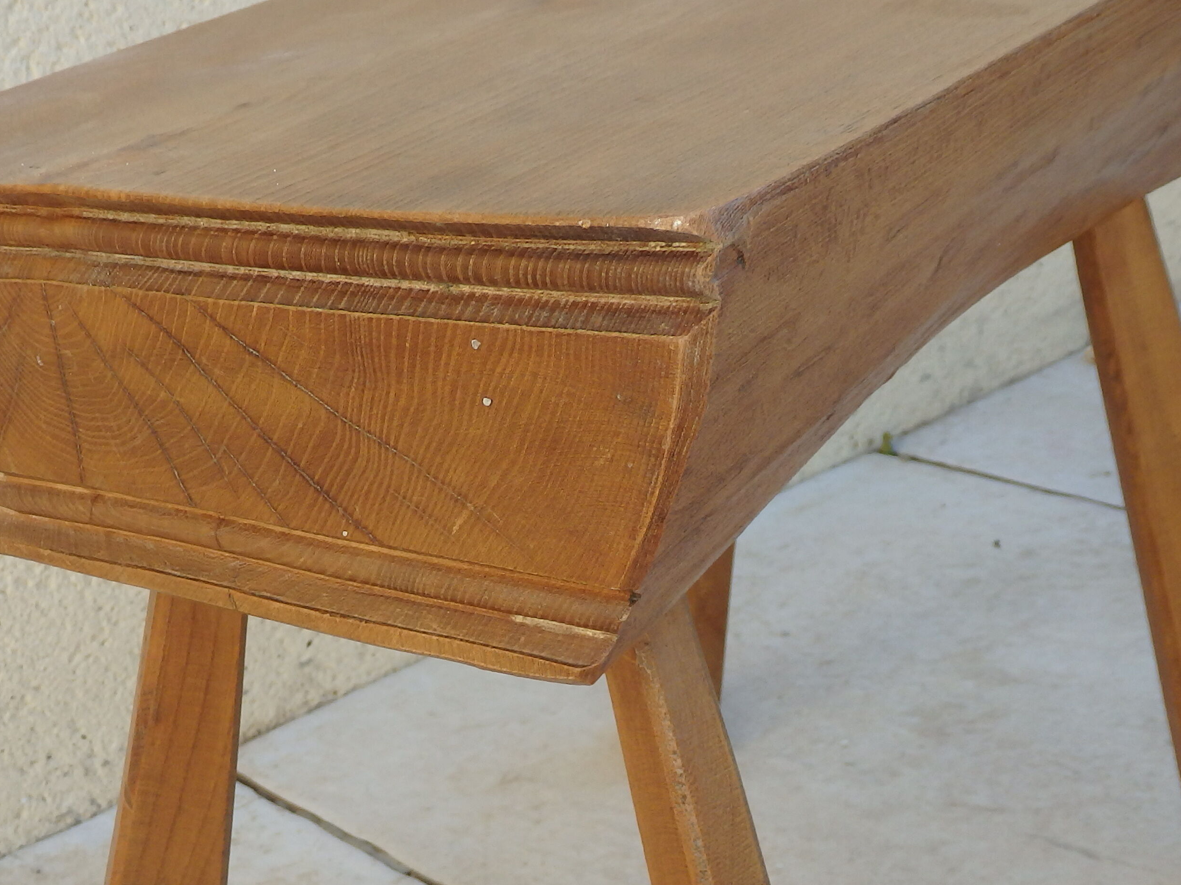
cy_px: 794
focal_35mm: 56
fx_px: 1910
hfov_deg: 34.2
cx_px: 454
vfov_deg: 25.3
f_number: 3.3
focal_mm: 5.5
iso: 125
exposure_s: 1/320
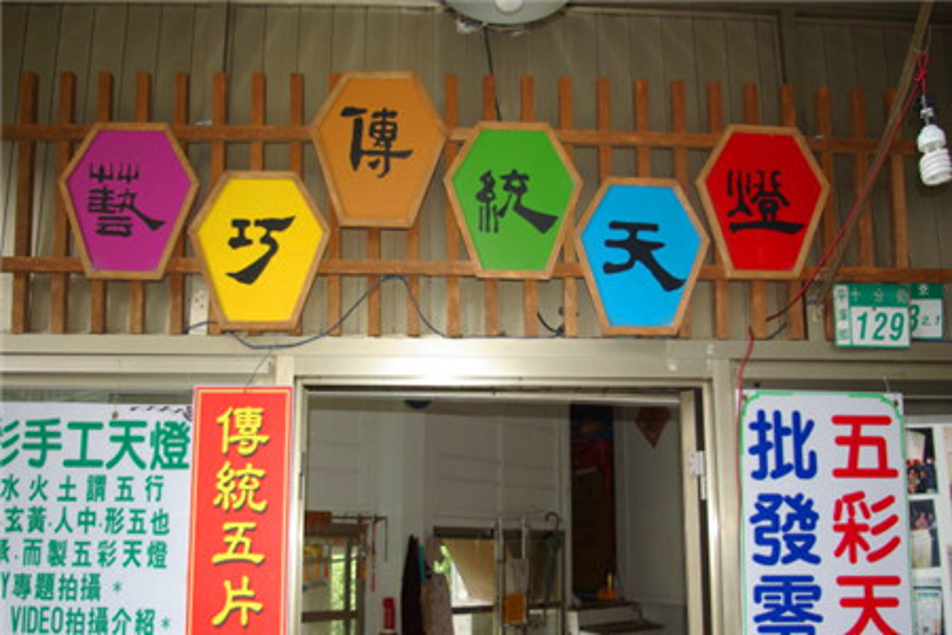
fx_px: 833
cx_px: 476
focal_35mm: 32
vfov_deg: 41.7
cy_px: 318
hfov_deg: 59.5
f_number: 4
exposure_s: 1/30
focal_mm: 21
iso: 100
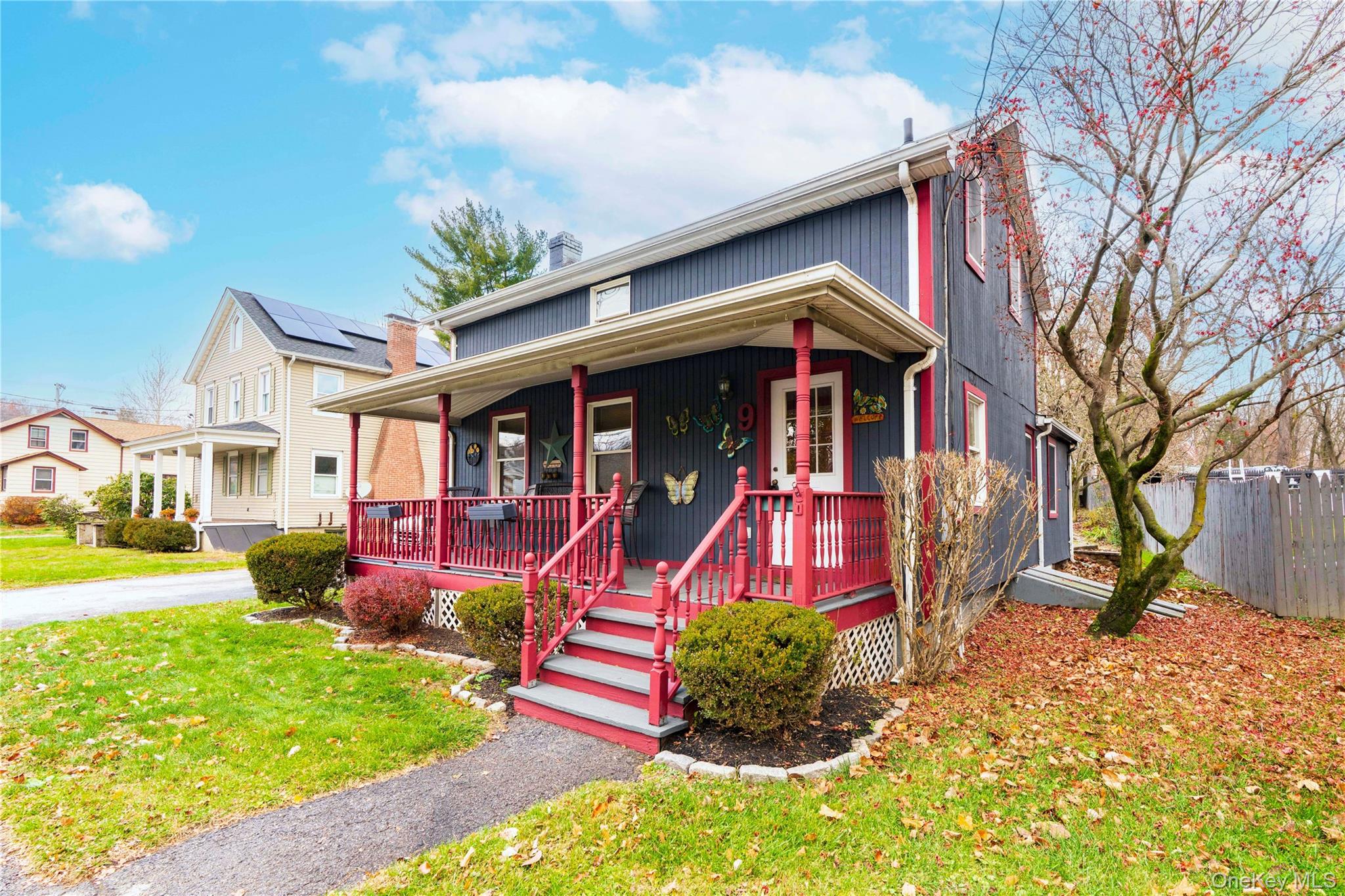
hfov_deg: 96.7
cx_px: 672
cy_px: 448
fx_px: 598
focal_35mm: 16
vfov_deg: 73.7
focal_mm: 16
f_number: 9
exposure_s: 1/60
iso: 400
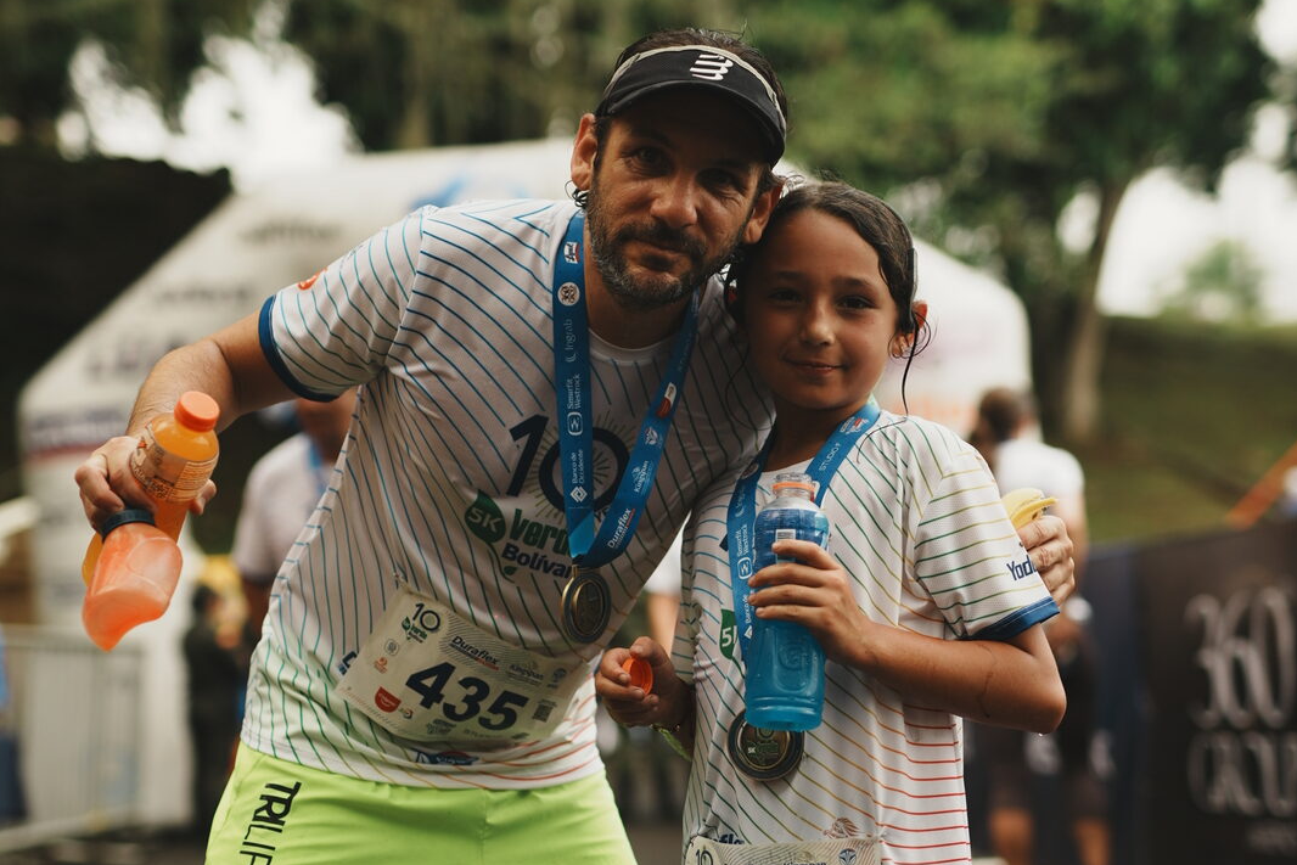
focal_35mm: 76
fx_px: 2738
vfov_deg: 17.9
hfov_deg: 26.6
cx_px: 656
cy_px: 550
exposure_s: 1/200
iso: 160
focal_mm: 50
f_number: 1.8
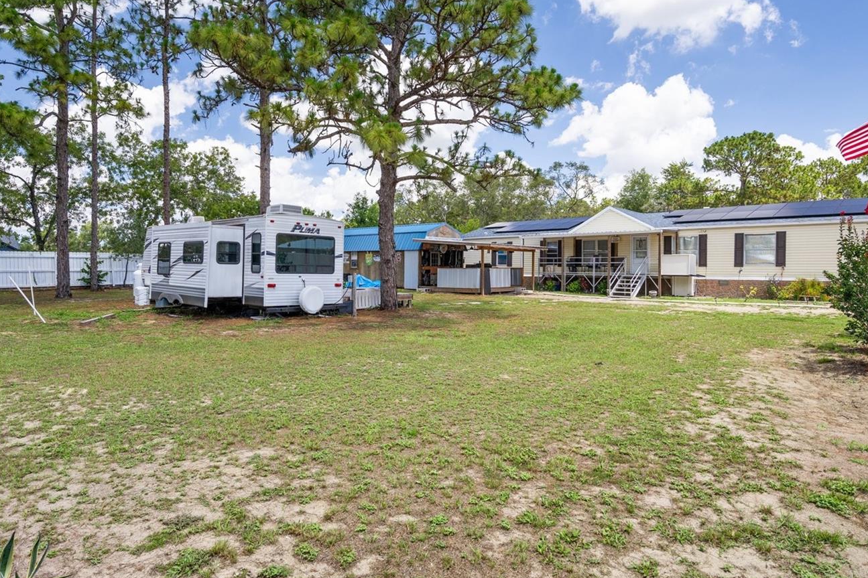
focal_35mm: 21
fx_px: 506
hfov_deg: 81.2
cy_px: 276
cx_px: 434
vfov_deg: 59.5
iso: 320
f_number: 8
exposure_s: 1/125
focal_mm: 17
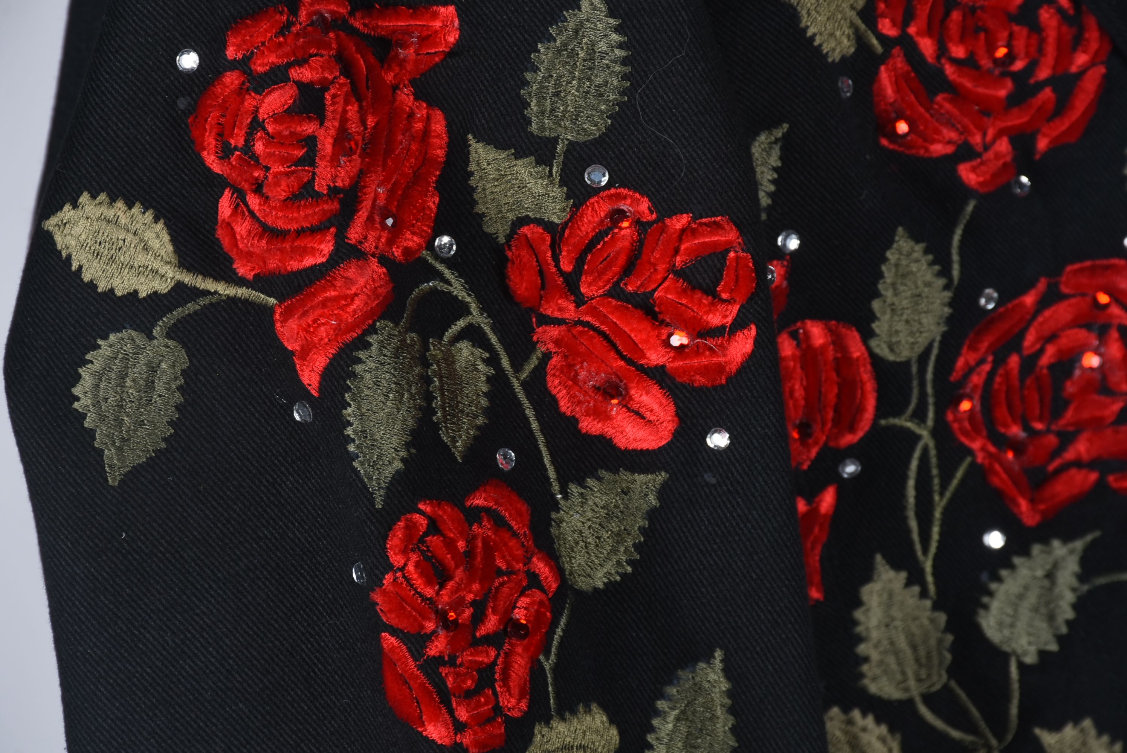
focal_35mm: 210
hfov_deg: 9.8
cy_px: 376
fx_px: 6579
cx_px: 564
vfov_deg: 6.6
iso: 200
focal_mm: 140
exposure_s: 1/125
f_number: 11
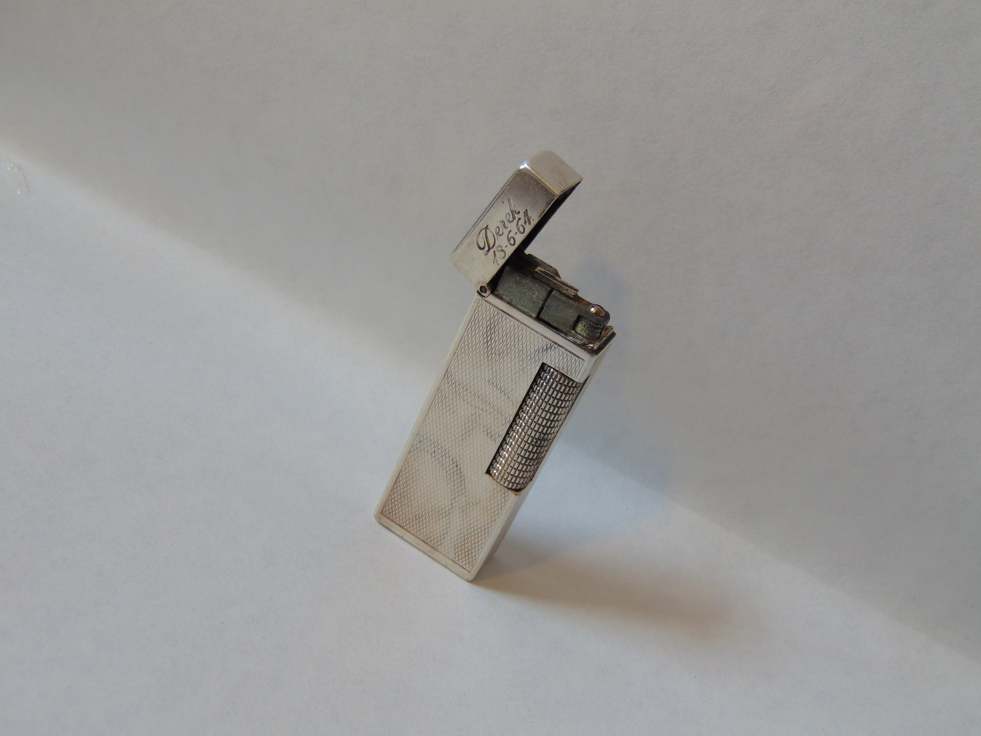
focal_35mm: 35
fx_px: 992
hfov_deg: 52.6
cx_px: 490
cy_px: 368
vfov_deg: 40.7
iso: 80
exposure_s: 1/100
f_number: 3.2
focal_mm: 6.3
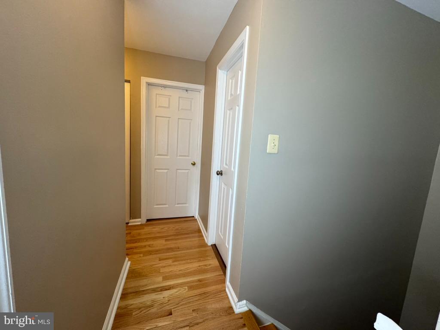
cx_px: 220
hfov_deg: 102.1
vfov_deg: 85.7
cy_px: 165
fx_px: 178
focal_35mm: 14
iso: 200
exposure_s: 1/120
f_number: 2.2
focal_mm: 2.22
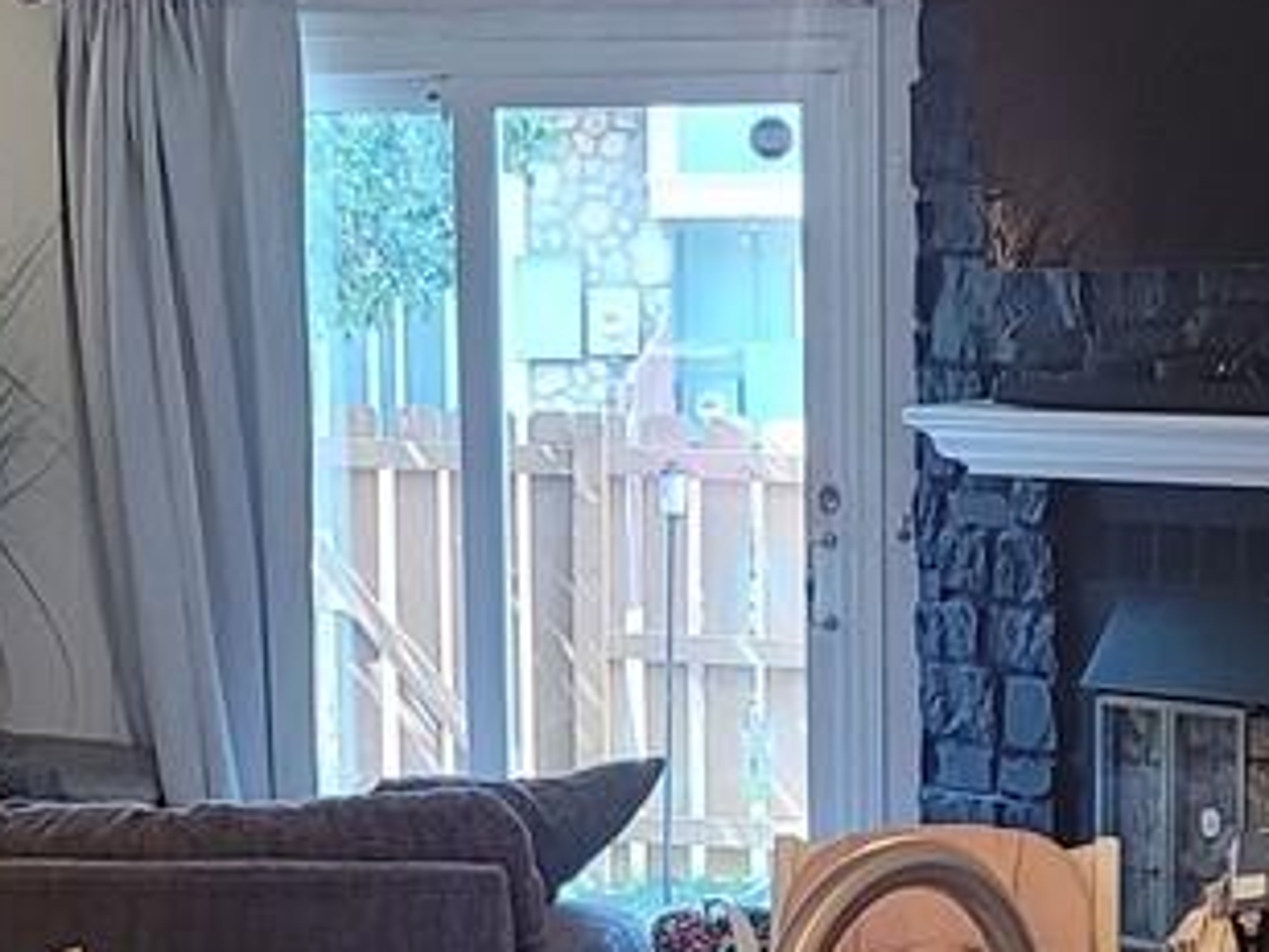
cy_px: 1162
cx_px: 803
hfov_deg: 14.6
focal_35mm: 135
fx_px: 4949
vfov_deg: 10.8
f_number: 1.8
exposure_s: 1/120
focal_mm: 5.4
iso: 250
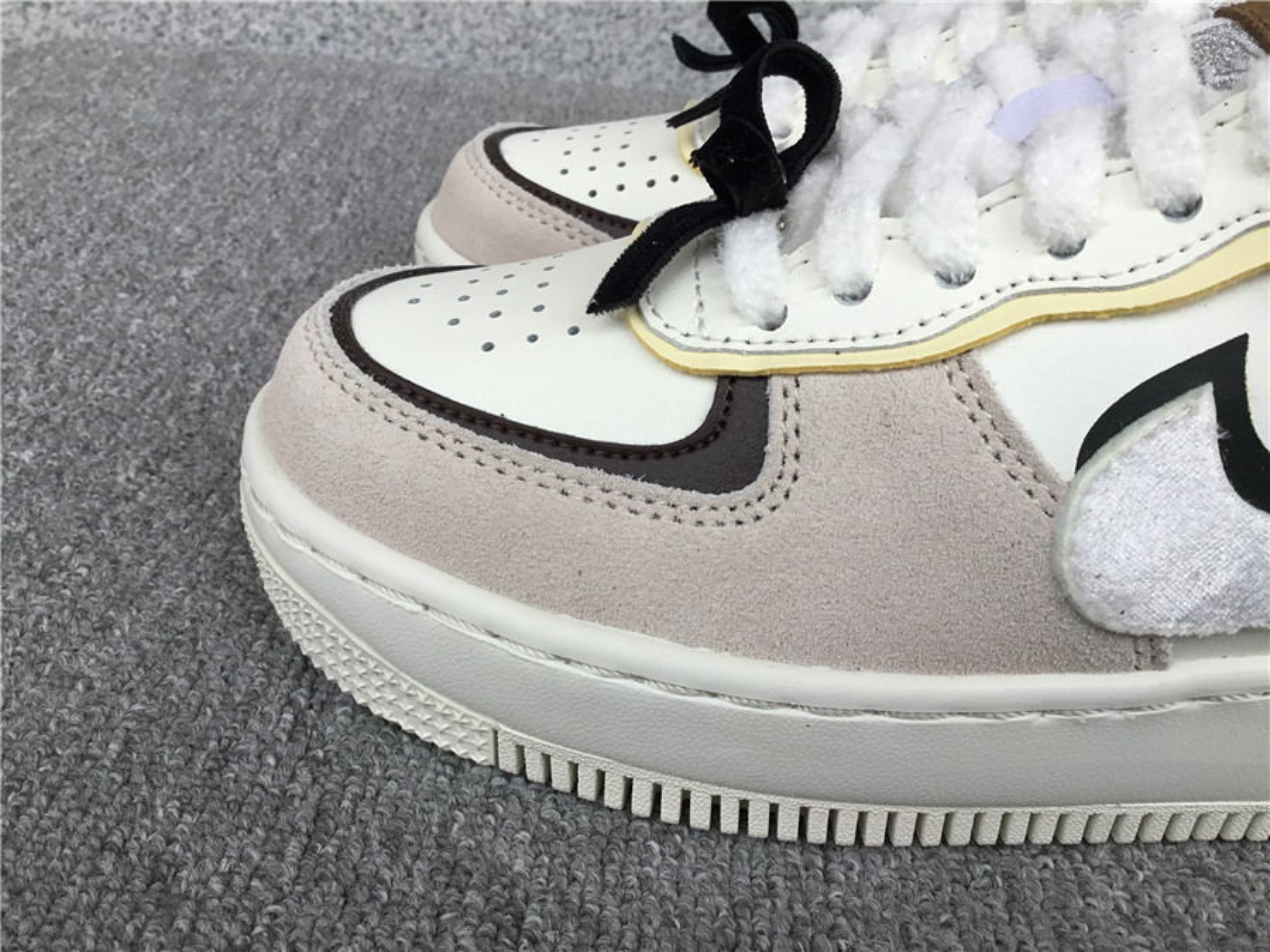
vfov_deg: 45.4
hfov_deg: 58.4
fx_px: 1137
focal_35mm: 31
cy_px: 476
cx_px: 635
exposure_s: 1/823
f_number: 2.4
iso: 25
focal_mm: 3.3
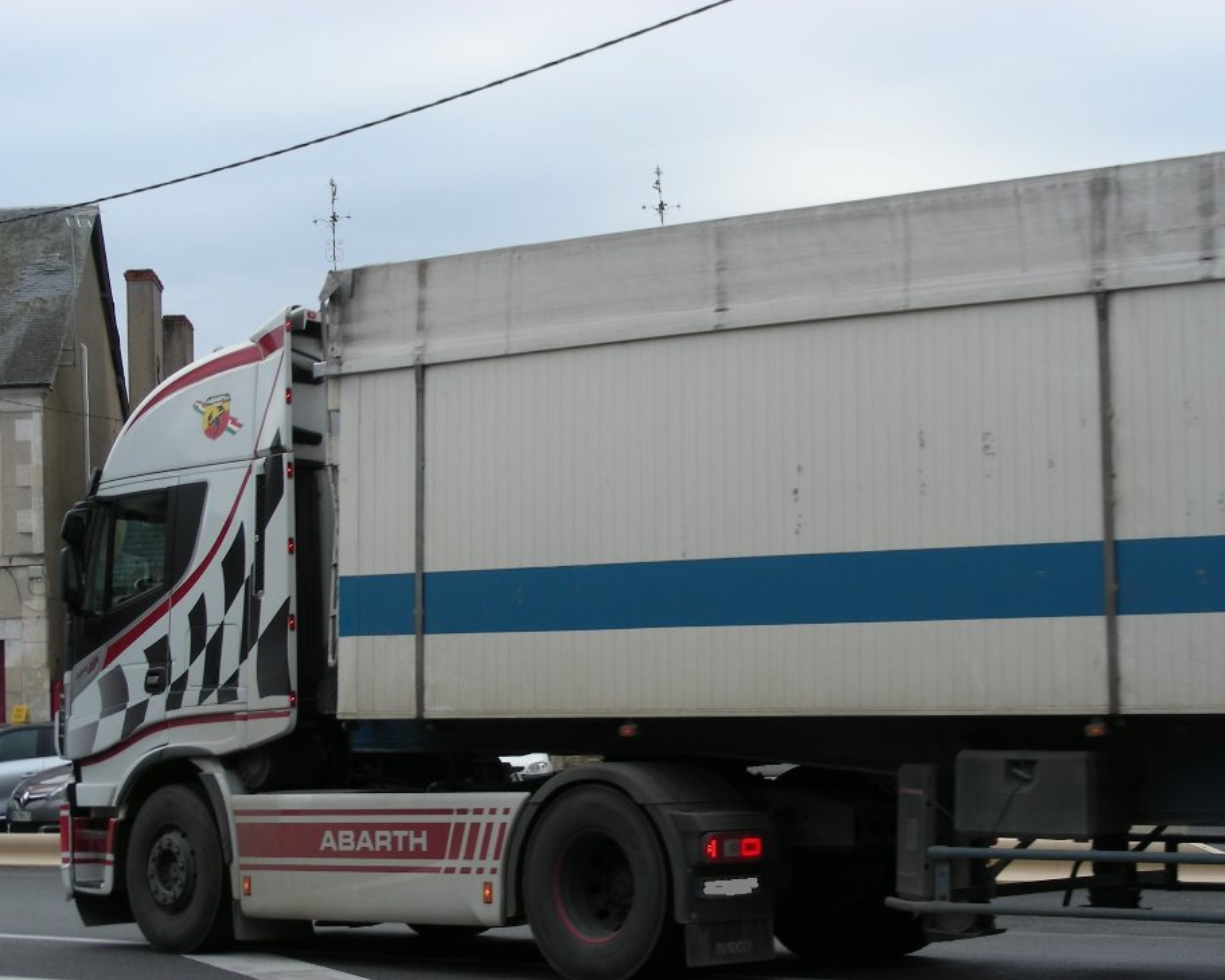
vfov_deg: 20.4
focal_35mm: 75
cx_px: 633
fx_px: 2719
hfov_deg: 25.4
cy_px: 496
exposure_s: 1/231
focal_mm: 11.7
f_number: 4
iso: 50
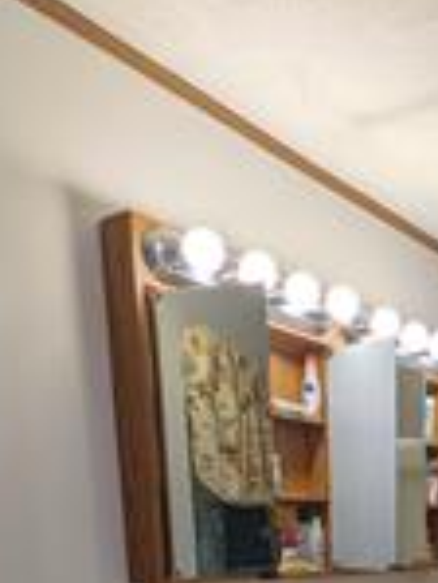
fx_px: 758
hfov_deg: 29.3
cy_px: 669
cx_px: 473
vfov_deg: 34.9
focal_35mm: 45
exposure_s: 1/120
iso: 66
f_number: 2.2
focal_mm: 1.83
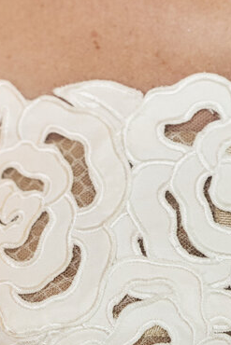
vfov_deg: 5.5
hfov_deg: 3.8
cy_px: -296
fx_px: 3510
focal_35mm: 365
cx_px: 136
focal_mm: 75
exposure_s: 1/160
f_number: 2.2
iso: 1000
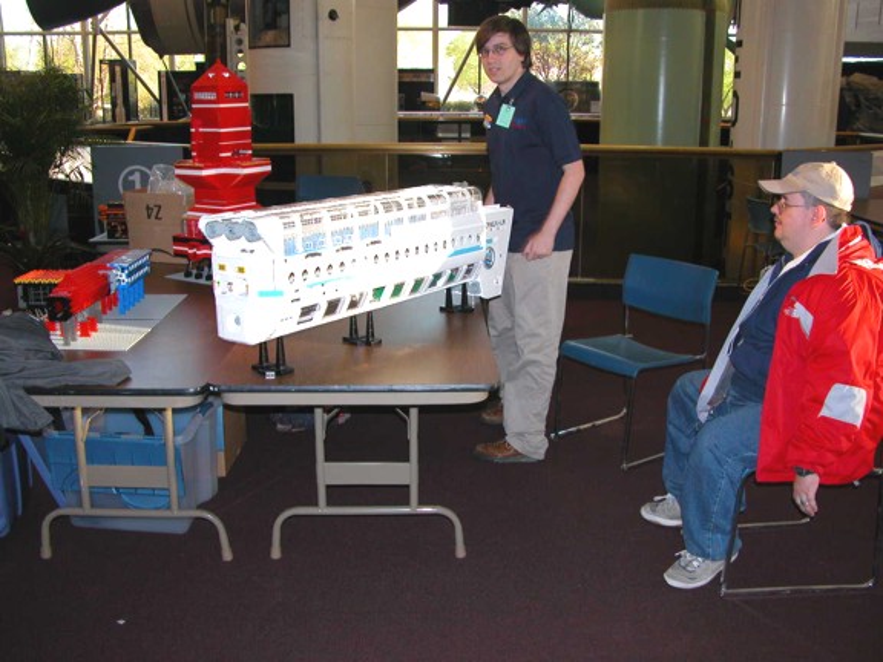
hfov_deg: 54.0
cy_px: 331
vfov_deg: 41.8
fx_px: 867
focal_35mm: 34
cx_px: 442
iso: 200
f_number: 2.8
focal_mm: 8.9
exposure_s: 1/60
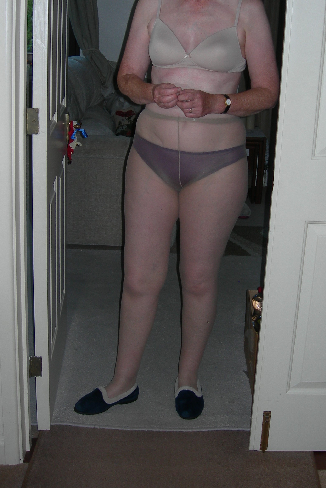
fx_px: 543
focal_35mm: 40
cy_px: 244
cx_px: 181
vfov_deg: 48.5
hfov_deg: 33.4
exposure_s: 1/60.1
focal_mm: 7.8
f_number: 2.8
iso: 50
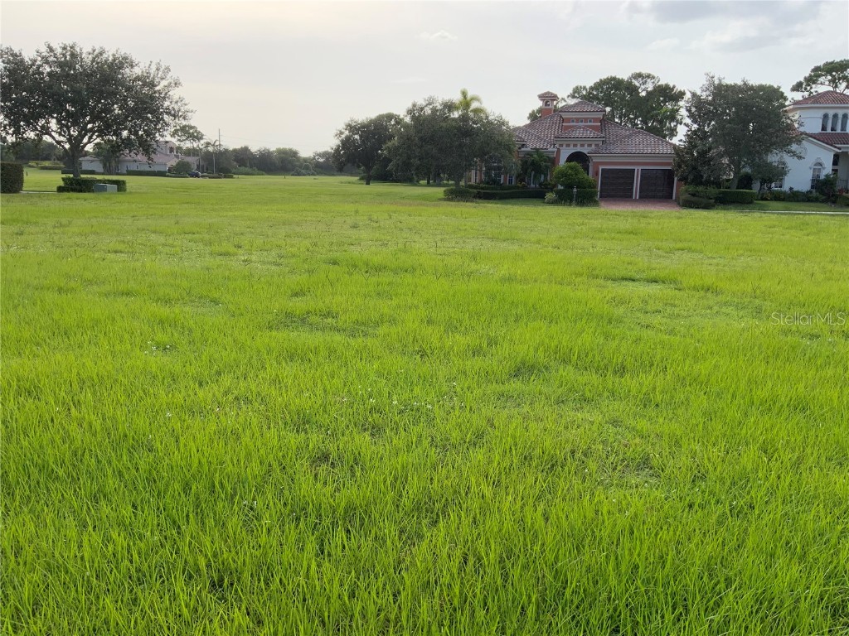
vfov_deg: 48.2
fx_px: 711
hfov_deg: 61.7
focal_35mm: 29
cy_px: 318
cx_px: 424
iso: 16
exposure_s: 1/674
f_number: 1.8
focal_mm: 3
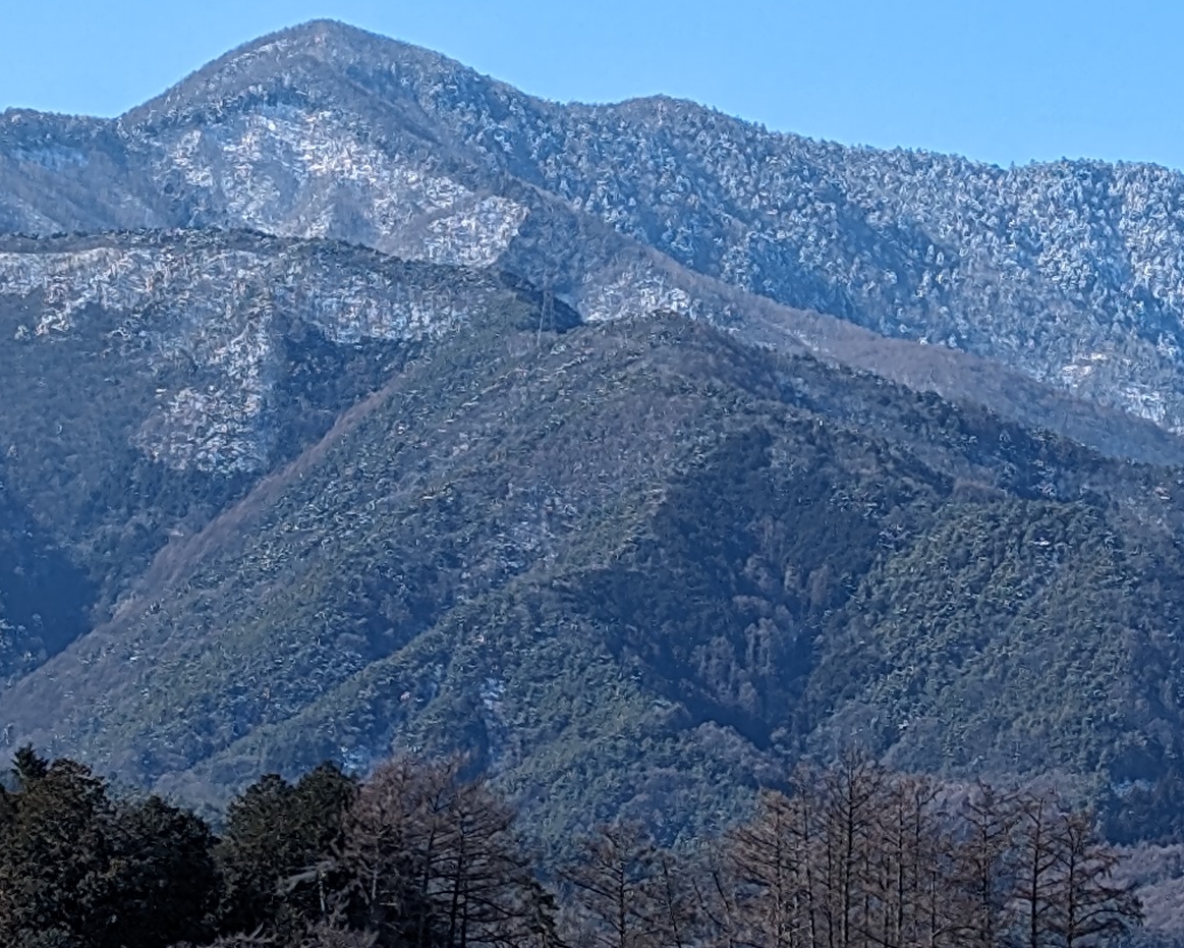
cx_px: 1305
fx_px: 5889
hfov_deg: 11.3
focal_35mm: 168
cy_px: 404
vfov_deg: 9.2
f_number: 1.68
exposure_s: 1/772
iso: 20
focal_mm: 6.9
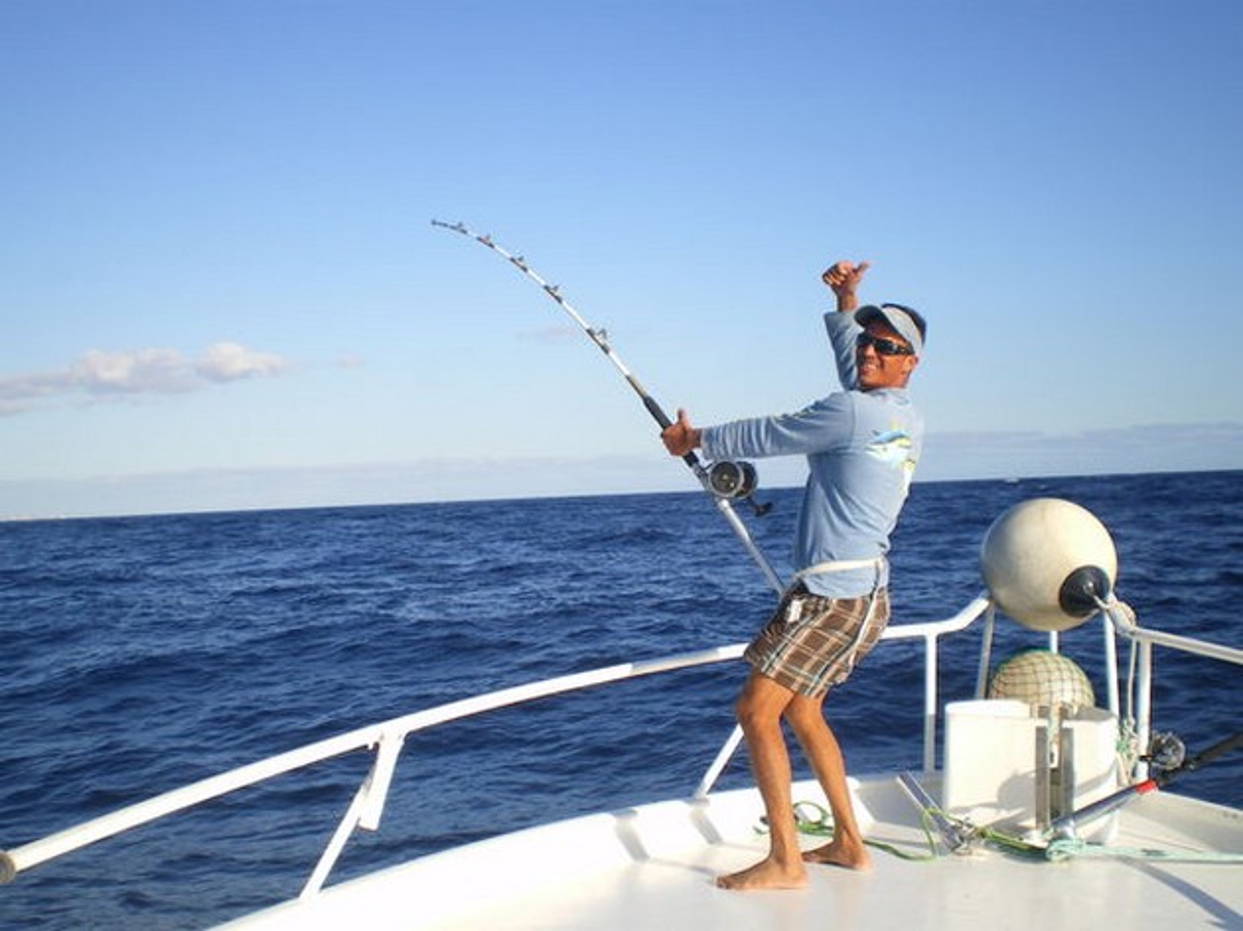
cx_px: 622
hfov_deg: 44.8
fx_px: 1508
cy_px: 466
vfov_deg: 34.3
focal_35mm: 42
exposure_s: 1/400
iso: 50
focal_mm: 7.4
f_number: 4.9
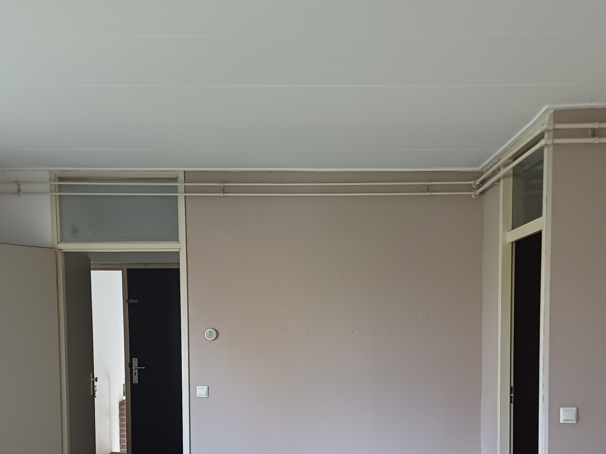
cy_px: 361
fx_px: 735
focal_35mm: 42
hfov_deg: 44.8
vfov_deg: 33.4
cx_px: 320
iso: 200
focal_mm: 4.65
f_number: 1.8
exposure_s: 1/50
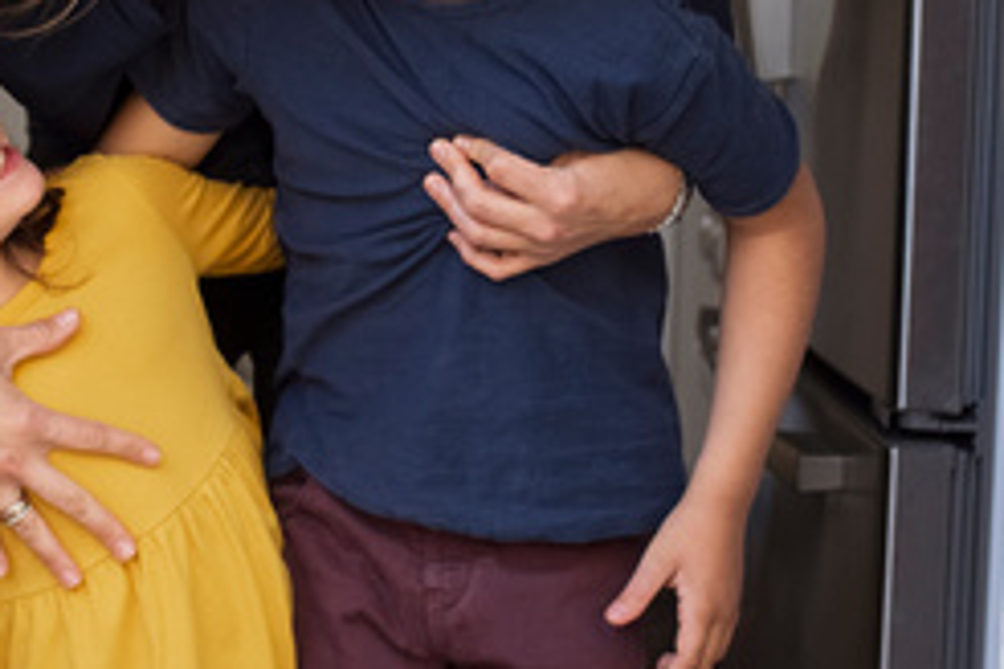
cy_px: 12
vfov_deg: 13.4
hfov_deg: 20.2
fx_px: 2817
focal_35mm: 101
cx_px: 375
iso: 400
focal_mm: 35
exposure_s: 1/500
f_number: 3.2
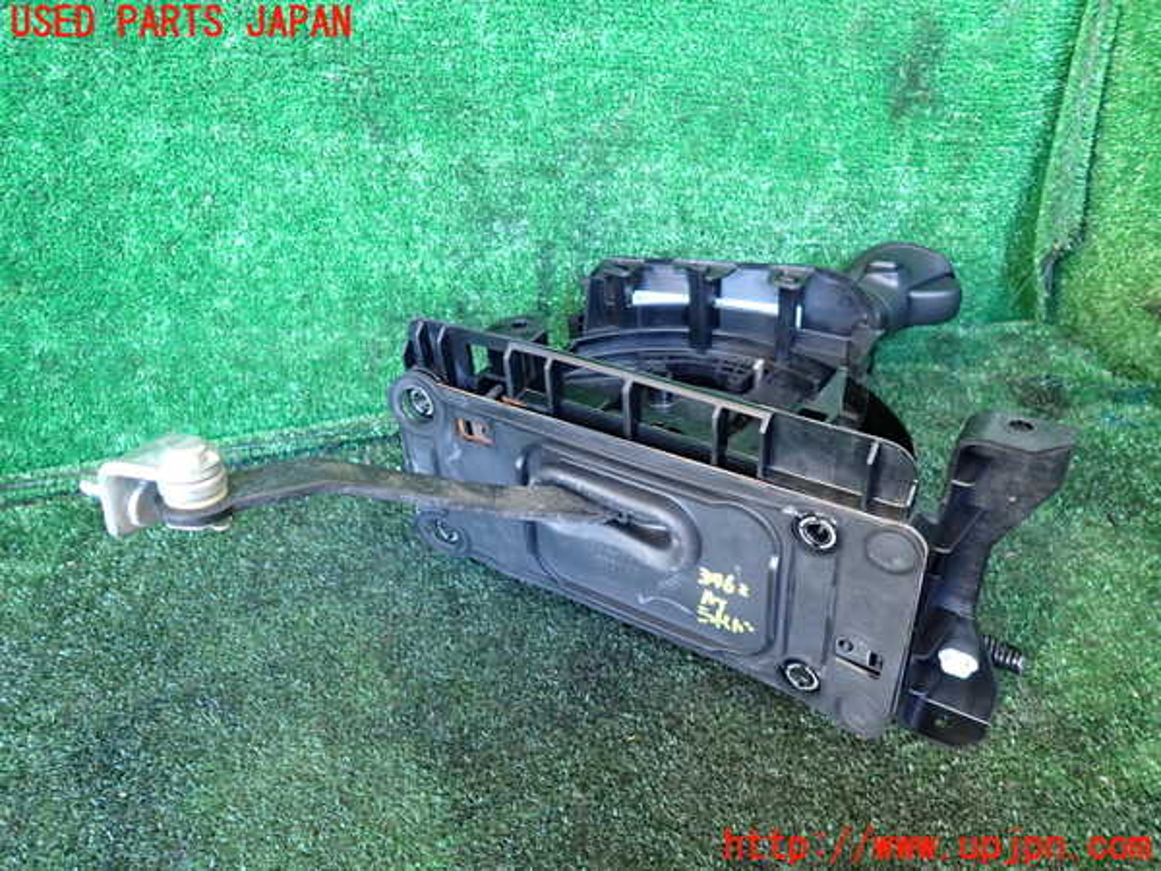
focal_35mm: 25
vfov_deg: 54.9
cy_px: 436
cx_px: 580
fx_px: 838
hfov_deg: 69.4
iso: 320
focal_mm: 4.5
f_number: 2
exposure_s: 1/30
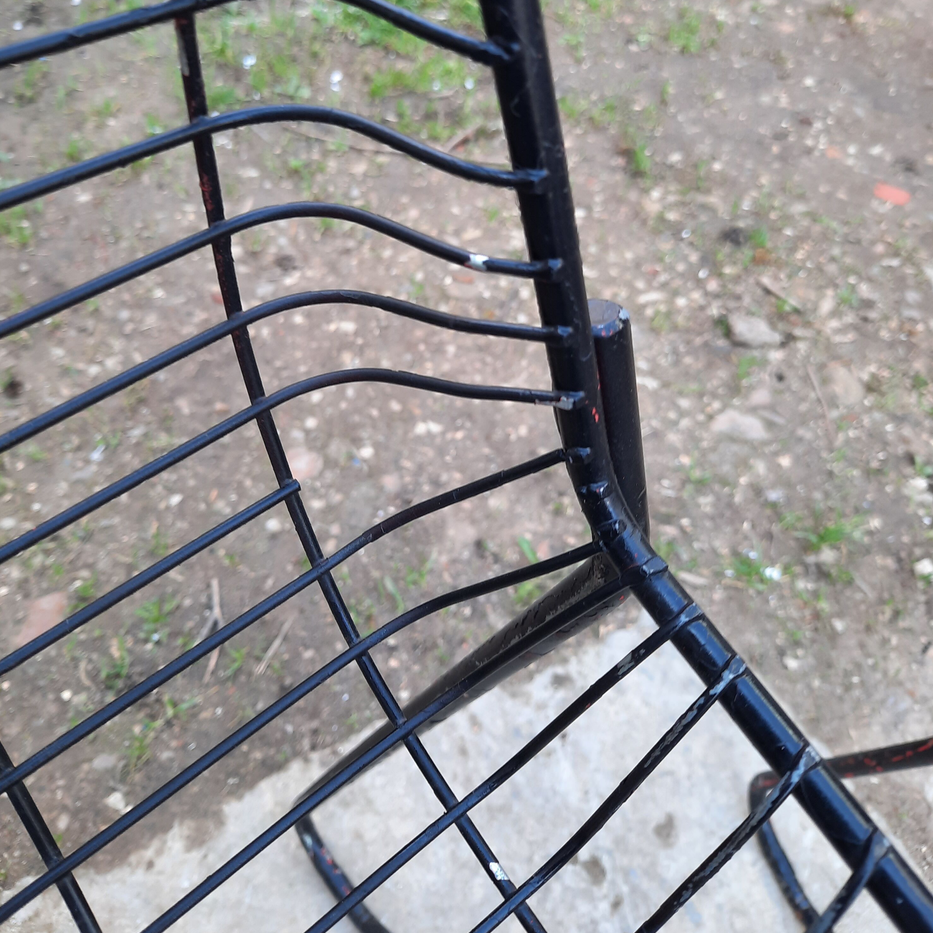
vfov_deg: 53.5
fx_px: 915
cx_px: 469
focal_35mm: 30
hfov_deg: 54.0
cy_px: 356
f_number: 2
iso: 32
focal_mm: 4.6
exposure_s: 1/50
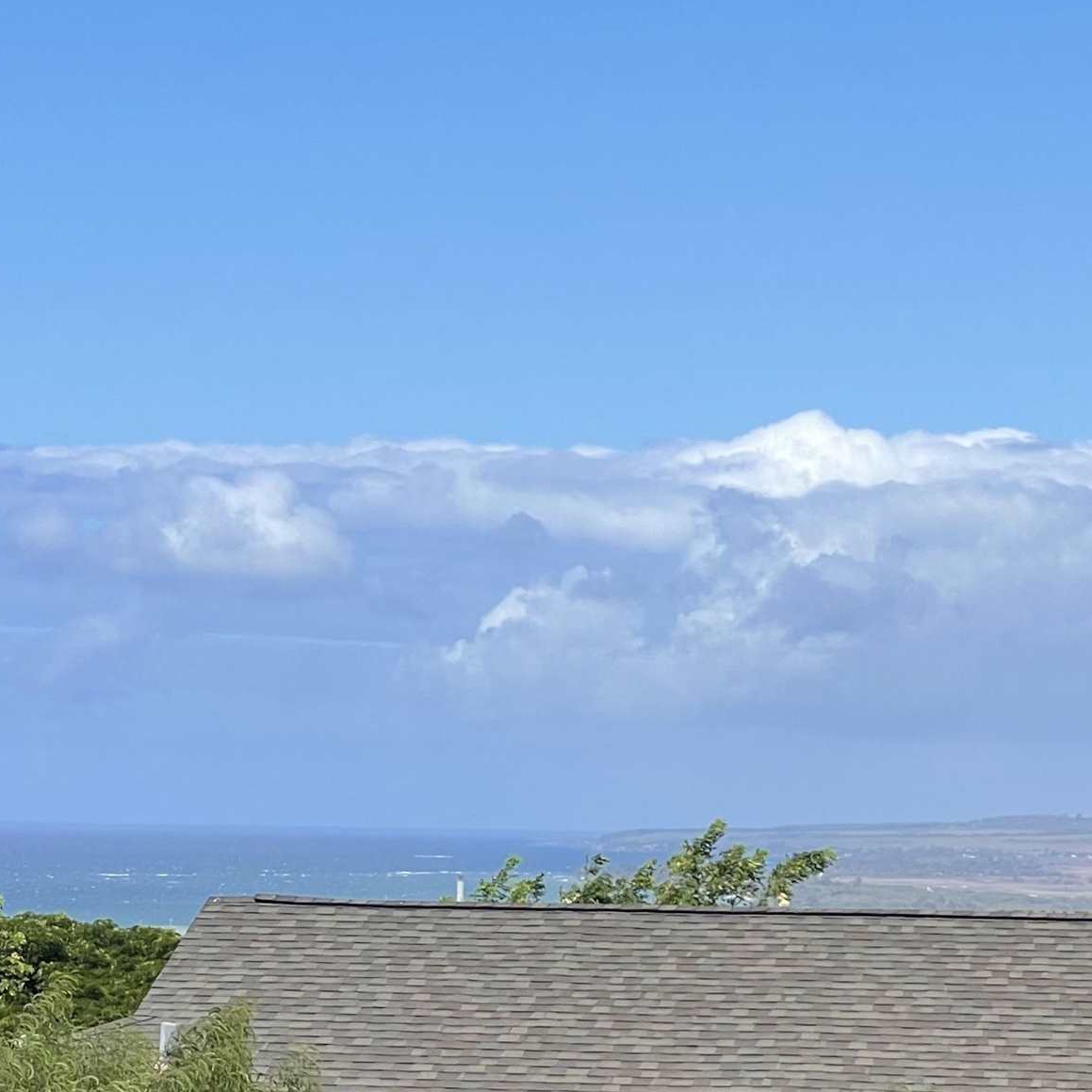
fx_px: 5354
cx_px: 431
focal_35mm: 150
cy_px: 838
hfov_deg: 11.6
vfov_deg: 11.6
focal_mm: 7.5
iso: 20
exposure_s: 1/1488
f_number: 2.2
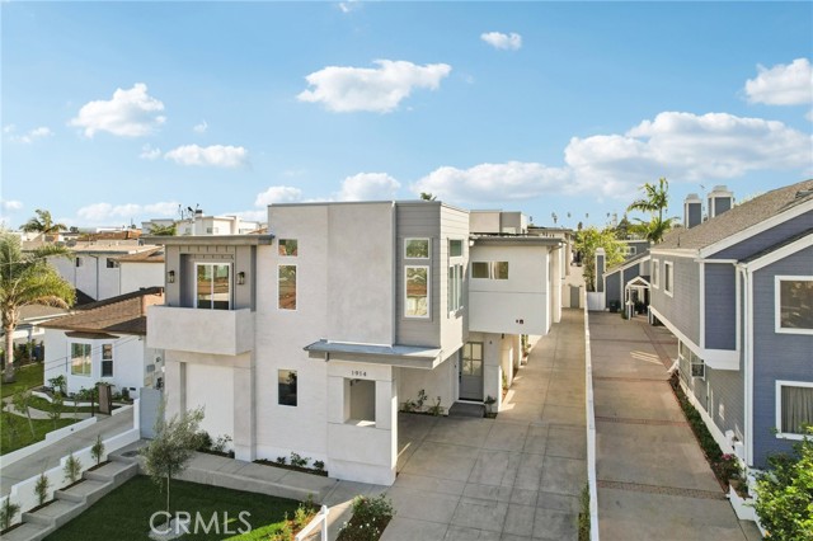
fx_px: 497
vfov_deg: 57.2
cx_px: 406
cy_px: 270
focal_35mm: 22
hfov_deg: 78.6
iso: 110
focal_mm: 8.4
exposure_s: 1/2000
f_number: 2.8
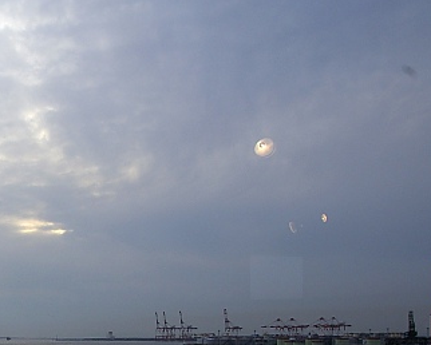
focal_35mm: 157
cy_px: 350
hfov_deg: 12.1
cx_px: -48
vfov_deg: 9.8
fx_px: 2006
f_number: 8
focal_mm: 45
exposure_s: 1/125
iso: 200
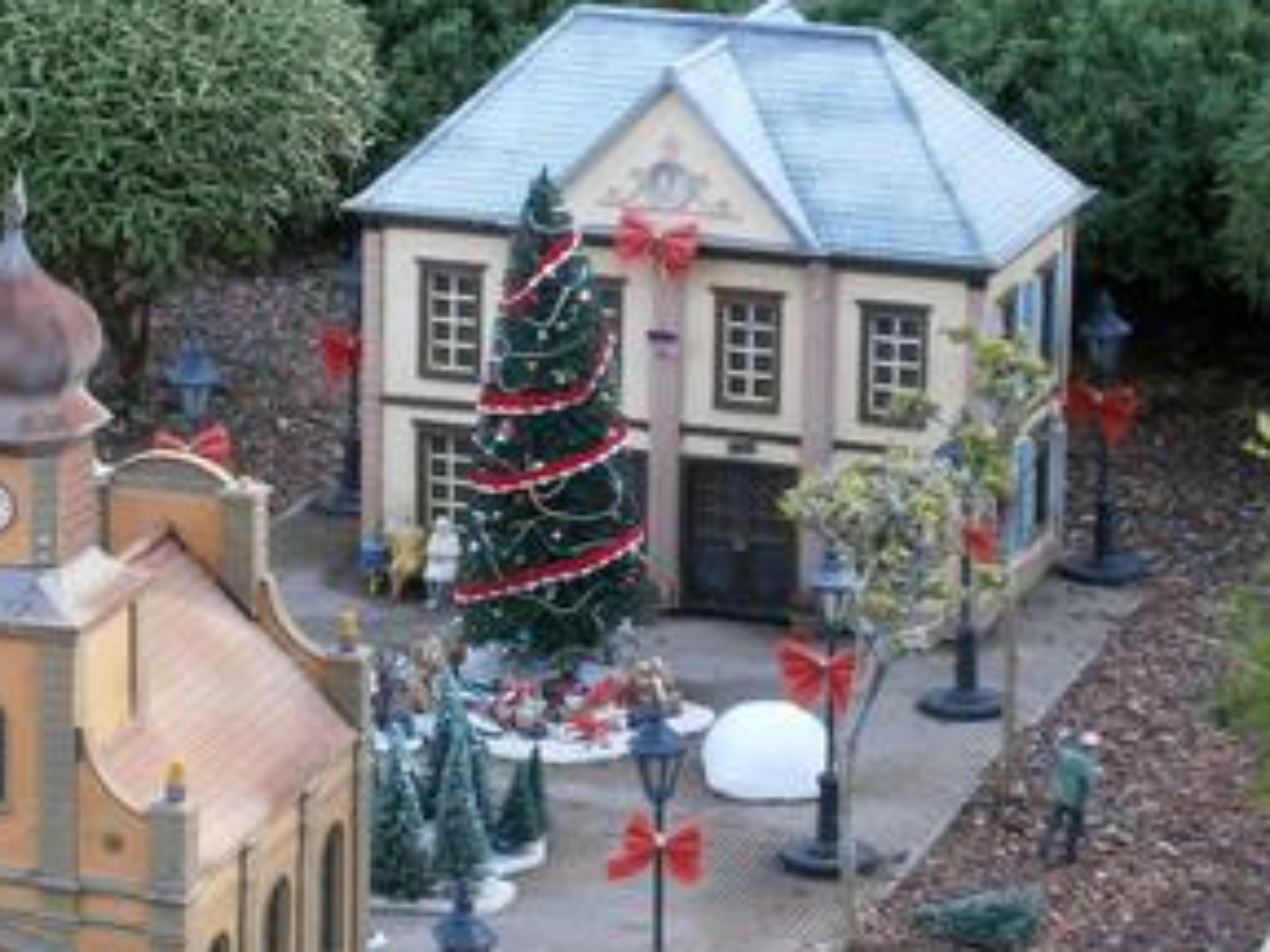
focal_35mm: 151
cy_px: 425
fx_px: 5540
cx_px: 441
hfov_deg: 13.1
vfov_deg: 9.8
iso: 100
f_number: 4.9
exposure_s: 1/60
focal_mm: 15.4
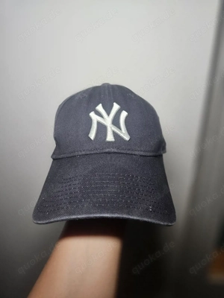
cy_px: 149
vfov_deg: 73.9
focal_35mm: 23
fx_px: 198
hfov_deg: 58.9
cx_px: 112
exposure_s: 1/100
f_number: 1.8
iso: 400
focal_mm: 5.4
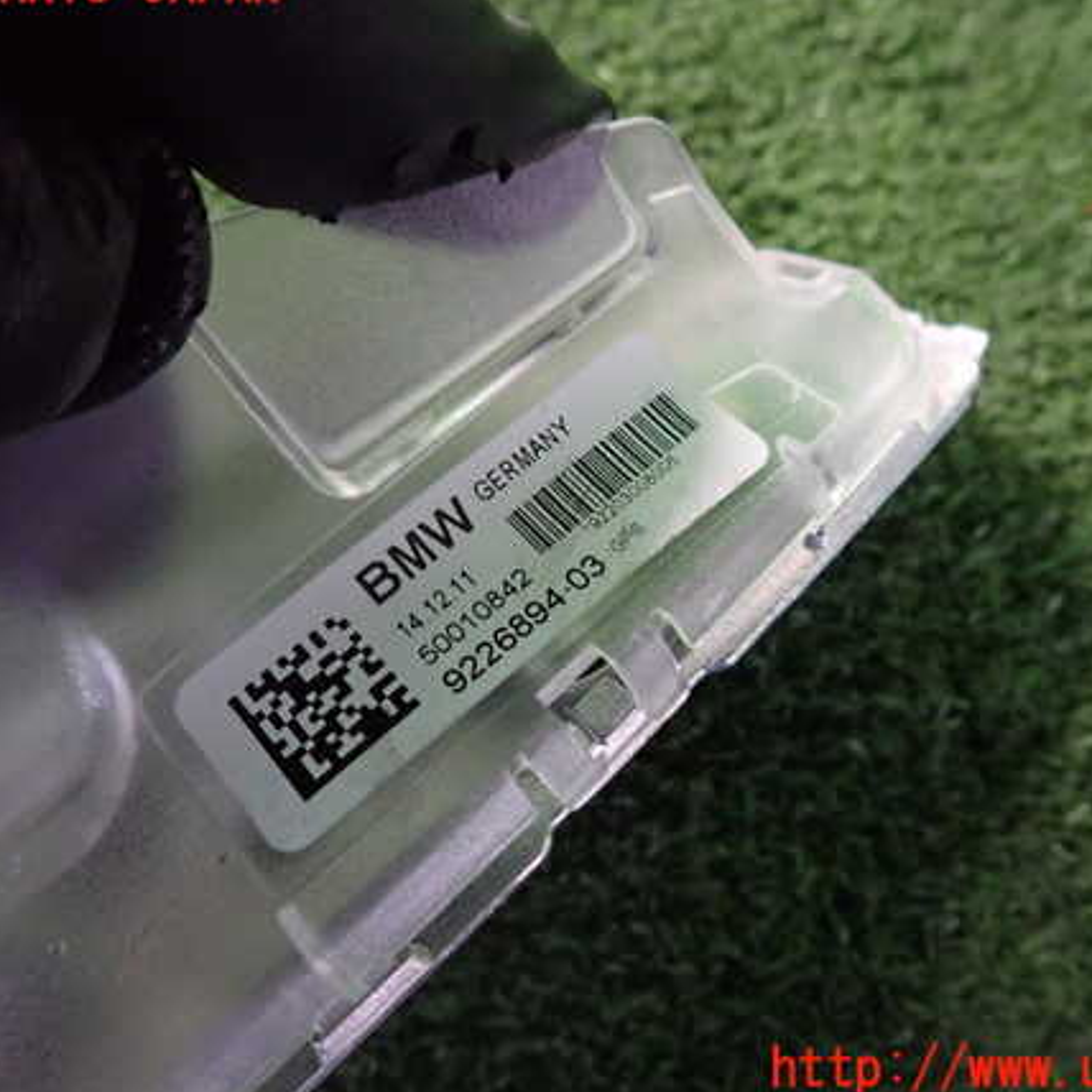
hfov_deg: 52.5
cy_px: 528
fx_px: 1106
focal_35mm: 31
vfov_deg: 52.5
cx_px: 582
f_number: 2
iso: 800
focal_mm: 4.5
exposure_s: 1/30
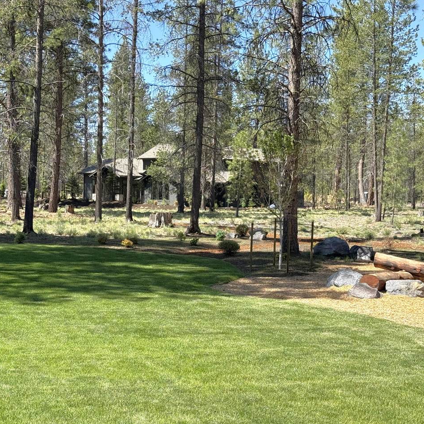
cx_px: 166
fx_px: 790
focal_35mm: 57
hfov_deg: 30.0
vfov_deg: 30.0
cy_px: 212
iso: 64
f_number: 1.78
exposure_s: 1/1637
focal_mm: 6.76
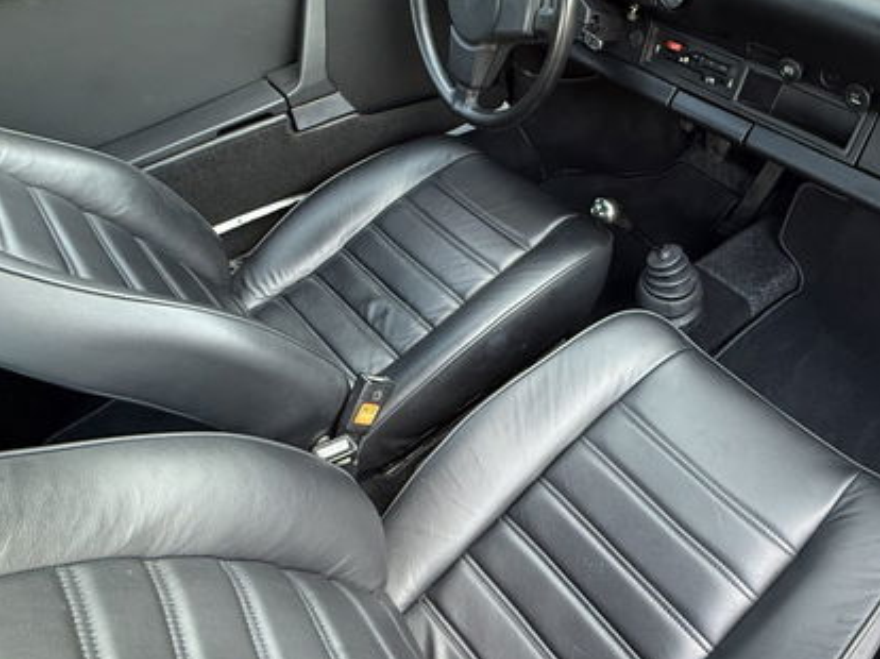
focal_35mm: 26
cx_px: 642
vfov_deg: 53.0
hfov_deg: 64.0
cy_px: 317
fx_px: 661
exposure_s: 1/60
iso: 400
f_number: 2.2
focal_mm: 2.22
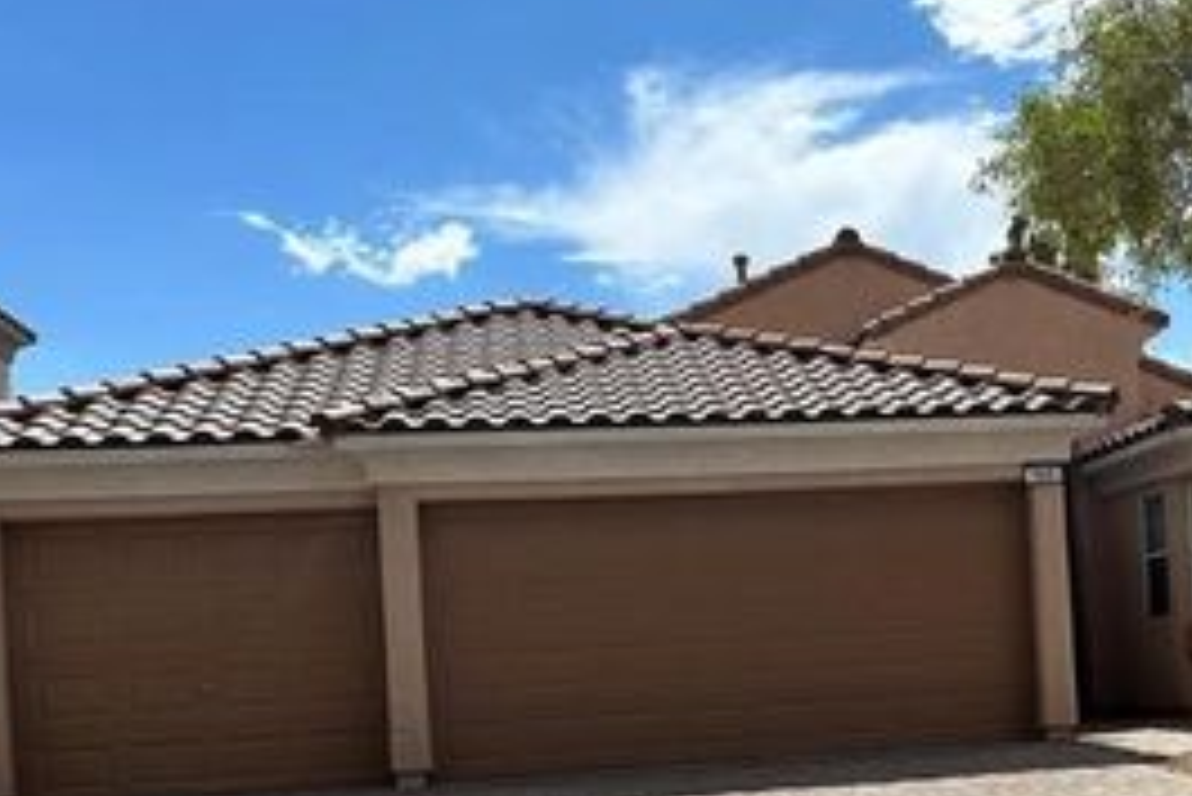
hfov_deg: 38.1
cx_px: 859
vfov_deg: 26.1
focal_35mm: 51
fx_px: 1690
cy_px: 627
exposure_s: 1/6993
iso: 50
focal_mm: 5.7
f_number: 1.5
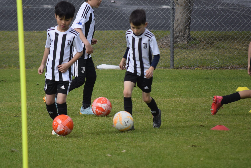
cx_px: 93
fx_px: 3109
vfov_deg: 3.1
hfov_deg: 4.6
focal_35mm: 446
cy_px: 66
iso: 400
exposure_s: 1/1600
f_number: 6.3
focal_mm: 200
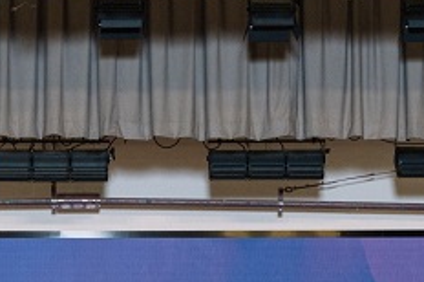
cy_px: 418
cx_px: 85
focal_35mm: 186
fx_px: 2188
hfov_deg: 11.0
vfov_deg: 7.2
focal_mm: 36
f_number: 7.1
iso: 1000
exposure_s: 1/125
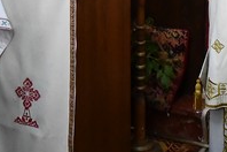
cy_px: -70
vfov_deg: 14.1
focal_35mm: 91
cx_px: 195
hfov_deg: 22.0
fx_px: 574
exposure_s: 1/50
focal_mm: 10
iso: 4000
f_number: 4.5
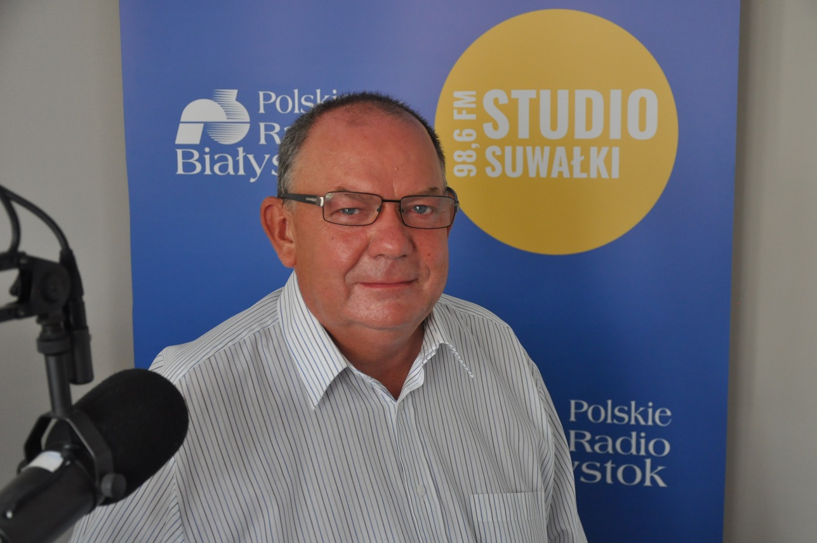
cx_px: 408
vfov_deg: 23.7
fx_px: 1292
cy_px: 272
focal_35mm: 57
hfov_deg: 35.1
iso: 800
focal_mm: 38
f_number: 4.5
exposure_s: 1/30
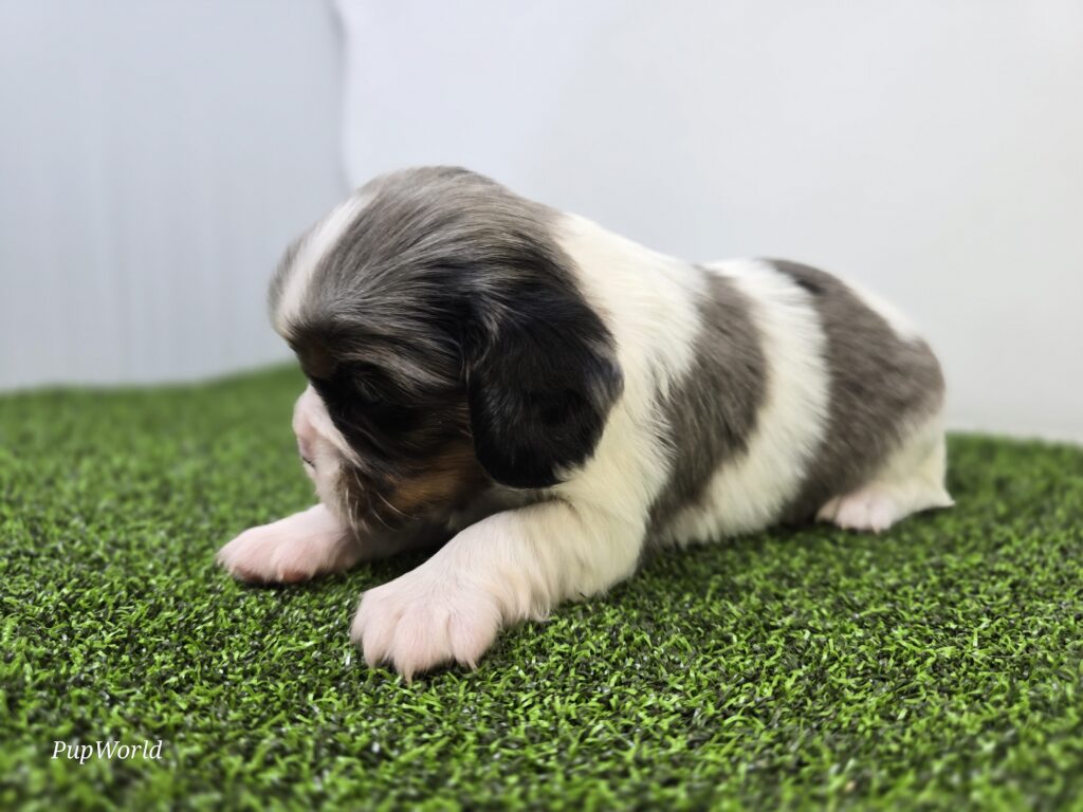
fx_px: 720
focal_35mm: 23
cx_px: 542
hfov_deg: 73.9
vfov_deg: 58.9
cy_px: 406
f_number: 1.7
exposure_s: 1/120
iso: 64
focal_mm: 6.3
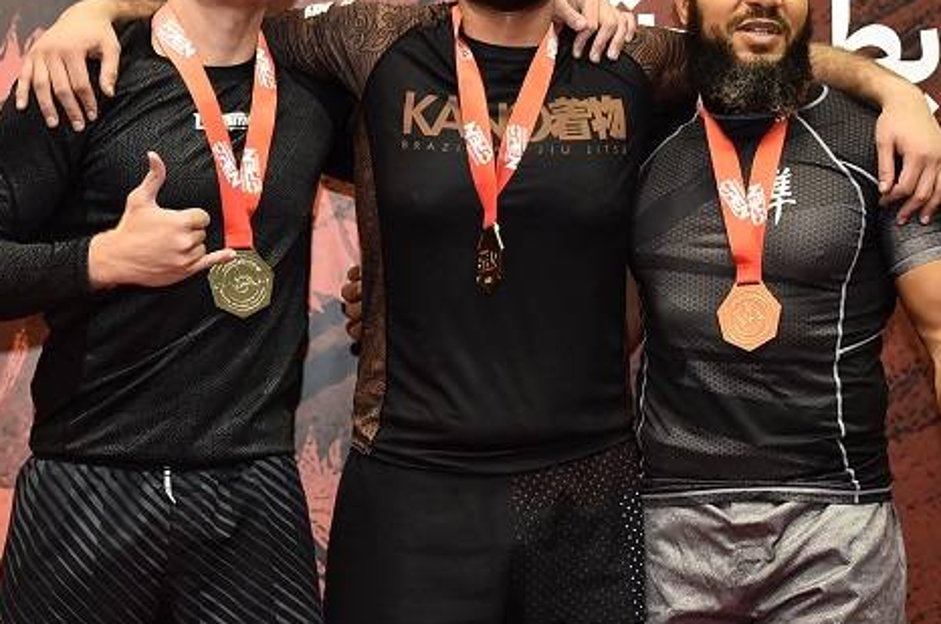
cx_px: 515
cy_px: 289
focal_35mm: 103
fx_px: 2688
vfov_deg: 13.2
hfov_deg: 19.9
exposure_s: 1/125
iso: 1600
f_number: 4.2
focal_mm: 48
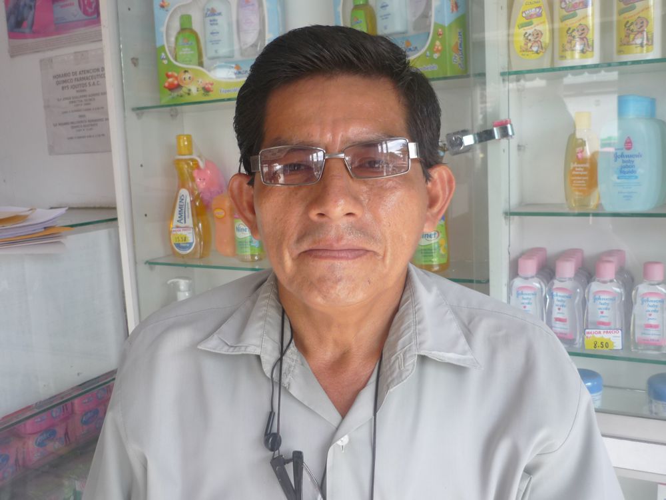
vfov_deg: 42.9
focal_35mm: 33
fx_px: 635
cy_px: 250
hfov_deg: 55.4
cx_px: 333
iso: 100
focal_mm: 5.5
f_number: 2.8
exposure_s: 1/60
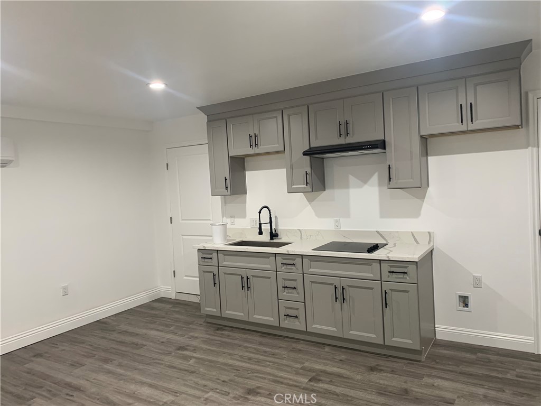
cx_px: 270
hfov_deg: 67.3
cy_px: 203
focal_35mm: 26
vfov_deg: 53.1
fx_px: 406
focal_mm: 4.25
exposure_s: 1/60
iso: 125
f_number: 1.8
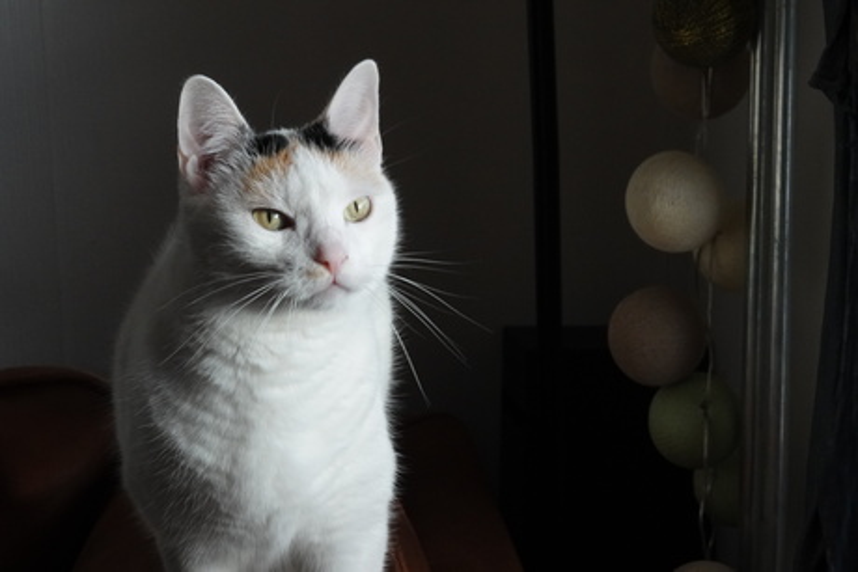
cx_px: 429
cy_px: 286
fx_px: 2169
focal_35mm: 91
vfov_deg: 15.0
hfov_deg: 22.4
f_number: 8
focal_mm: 33.51
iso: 1250
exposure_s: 1/125
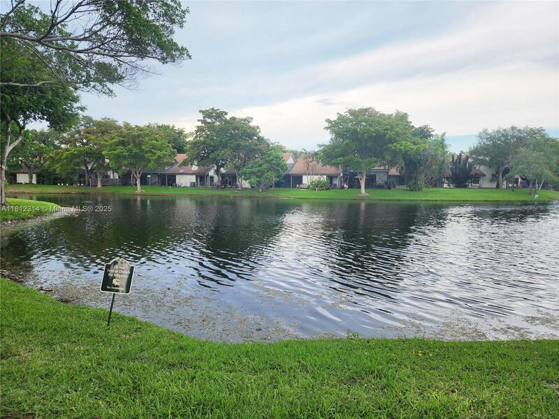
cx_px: 280
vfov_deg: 58.9
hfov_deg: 73.9
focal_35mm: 23
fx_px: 371
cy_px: 210
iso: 12
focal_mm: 6.4
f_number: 1.8
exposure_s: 1/206
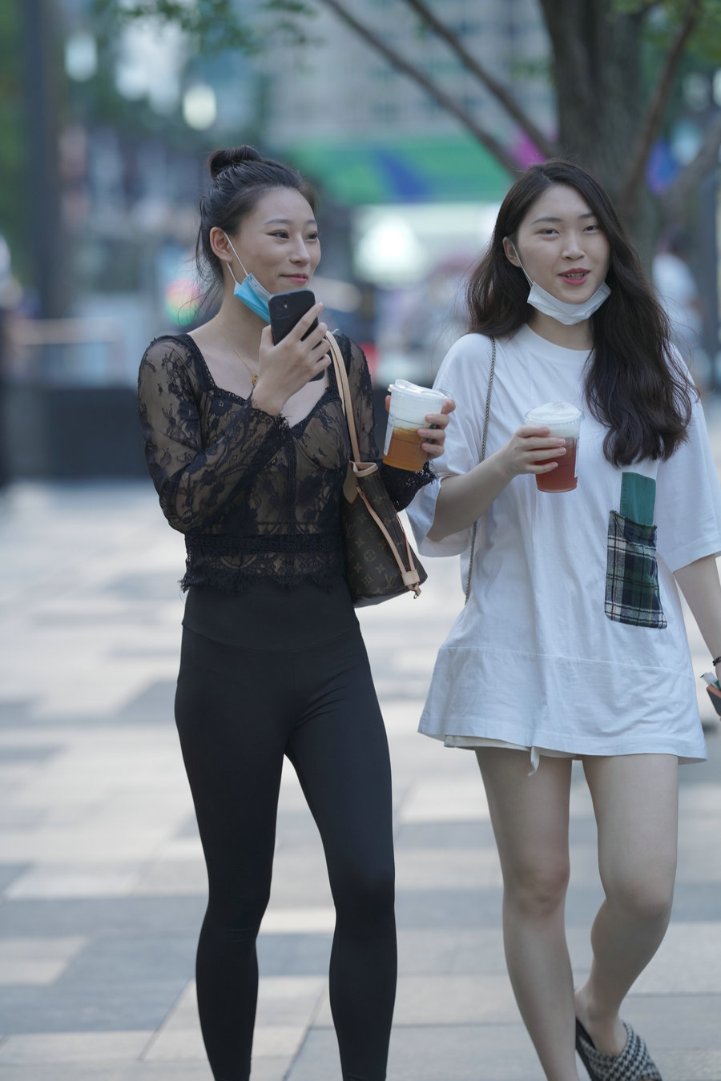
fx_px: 4055
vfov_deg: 15.2
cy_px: 540
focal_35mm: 135
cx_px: 360
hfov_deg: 10.2
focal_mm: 135
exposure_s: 1/400
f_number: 2.5
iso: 640
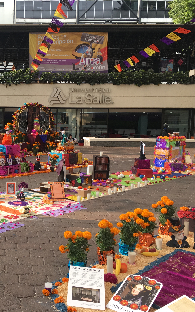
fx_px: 357
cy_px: 158
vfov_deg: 47.2
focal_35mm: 42
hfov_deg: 28.6
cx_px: -1
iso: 25
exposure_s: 1/187
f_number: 2.2
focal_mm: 4.15
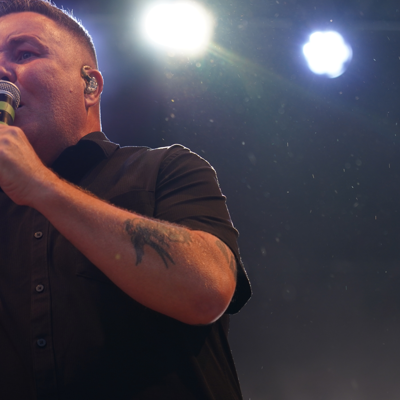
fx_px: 1948
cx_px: 112
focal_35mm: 149
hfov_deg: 11.7
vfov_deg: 11.7
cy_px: 218
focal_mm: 105
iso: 640
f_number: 4
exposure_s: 1/160
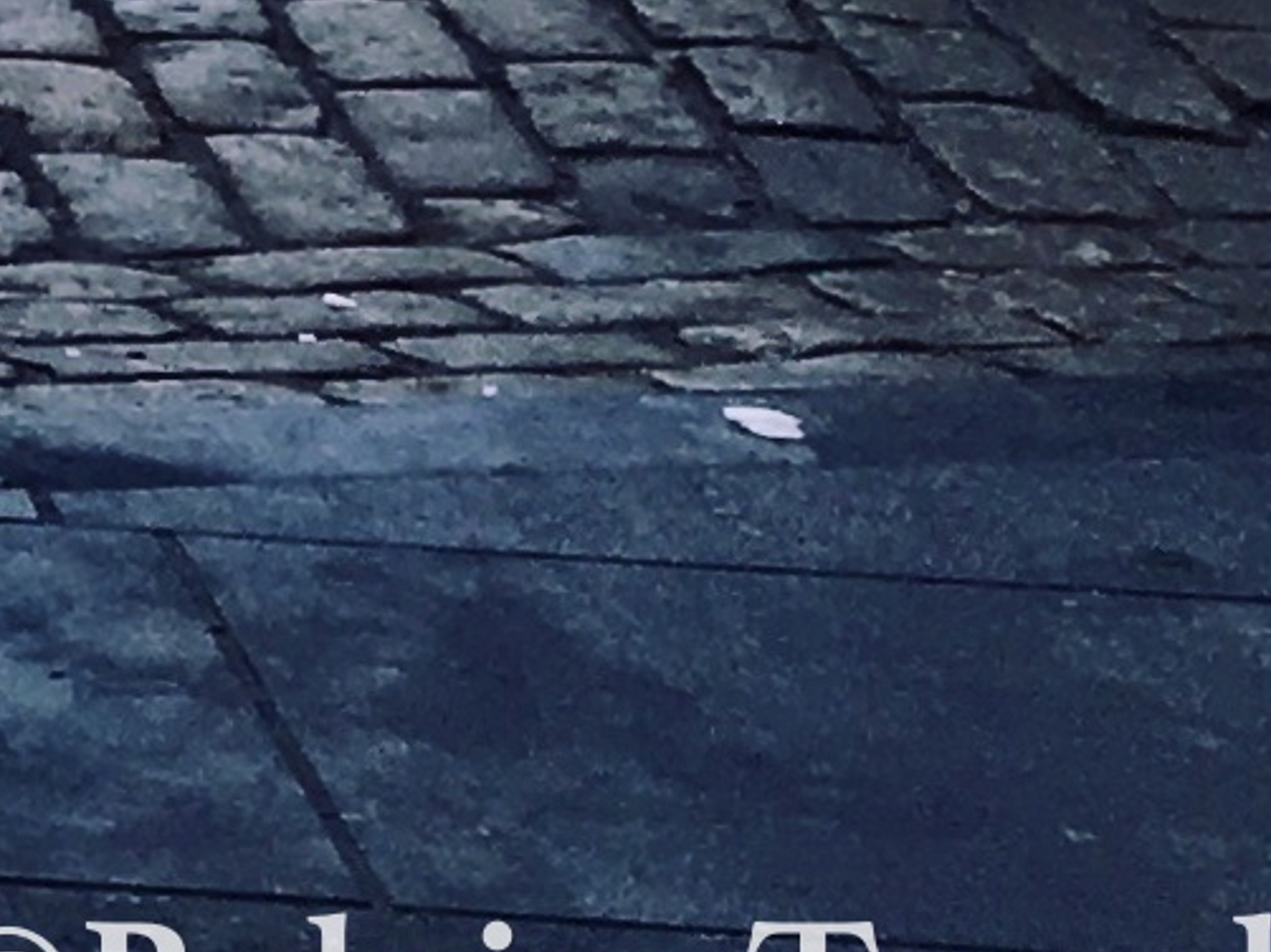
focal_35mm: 229
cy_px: -2660
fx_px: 8404
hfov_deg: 7.0
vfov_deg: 5.7
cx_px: -3388
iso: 25
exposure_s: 1/100
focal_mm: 4.15
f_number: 2.2
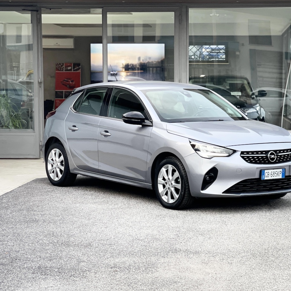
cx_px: 177
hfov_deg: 22.7
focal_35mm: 76
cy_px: 146
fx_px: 723
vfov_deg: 22.8
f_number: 2.2
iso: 125
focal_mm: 7.5
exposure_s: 1/121
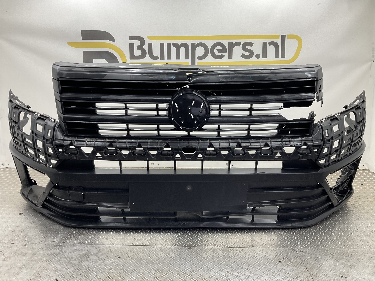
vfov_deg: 48.2
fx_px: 314
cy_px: 140
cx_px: 188
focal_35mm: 29
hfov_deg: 61.7
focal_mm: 3
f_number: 1.8
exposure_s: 1/120
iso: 40
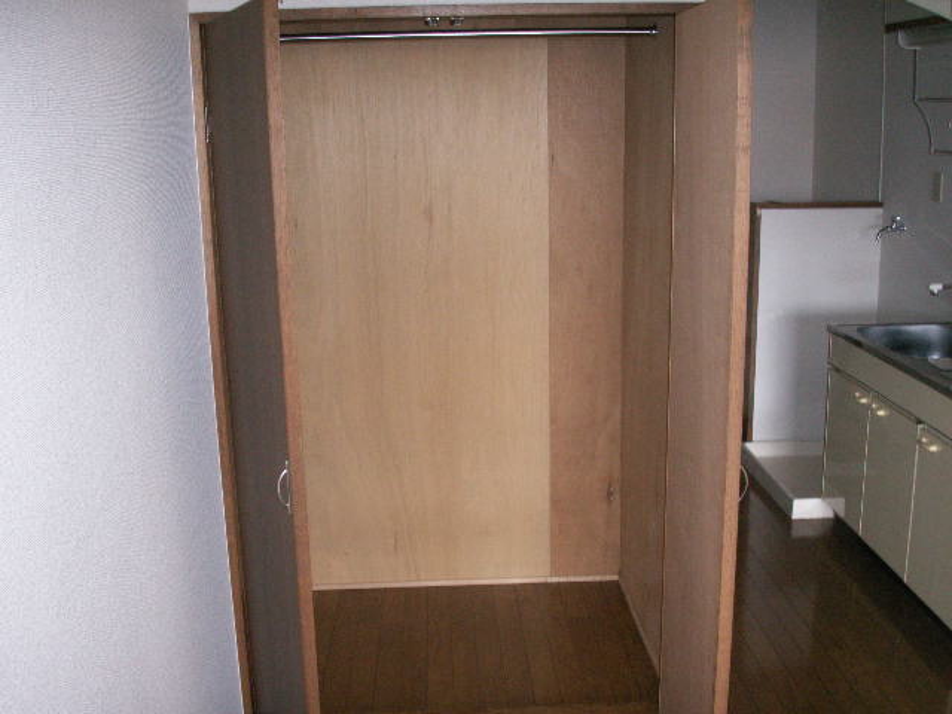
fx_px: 1018
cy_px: 357
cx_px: 476
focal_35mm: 37
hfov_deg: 50.1
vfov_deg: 38.7
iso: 160
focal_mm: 7.7
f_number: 3.5
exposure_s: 1/40
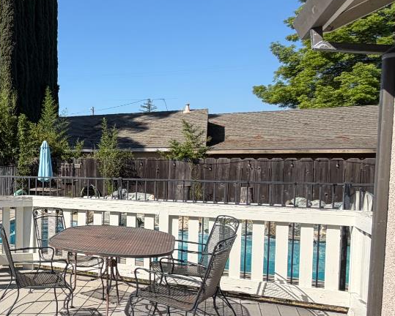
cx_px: -105
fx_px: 445
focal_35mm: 38
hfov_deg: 35.1
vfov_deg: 39.1
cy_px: 178
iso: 20
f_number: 2.2
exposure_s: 1/830
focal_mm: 2.22
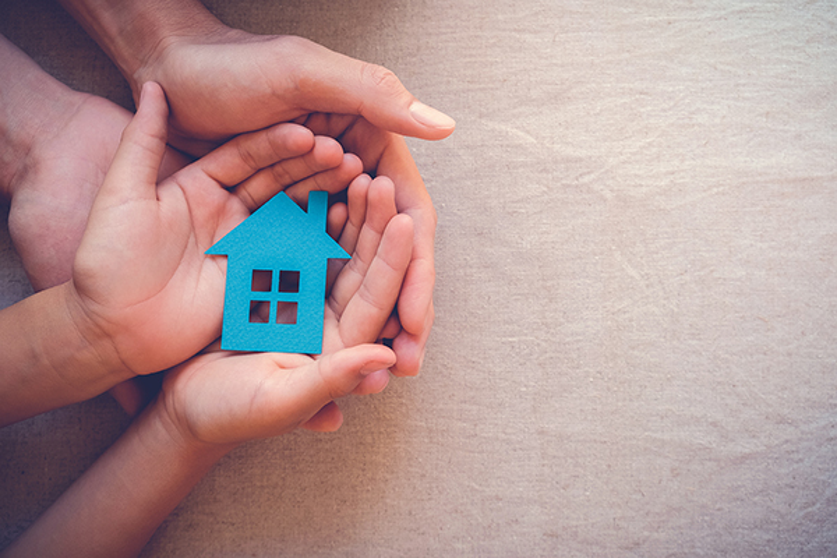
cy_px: 279
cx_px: 418
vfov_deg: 35.1
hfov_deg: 50.7
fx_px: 883
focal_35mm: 38
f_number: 5
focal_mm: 25.4
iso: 640
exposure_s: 1/60
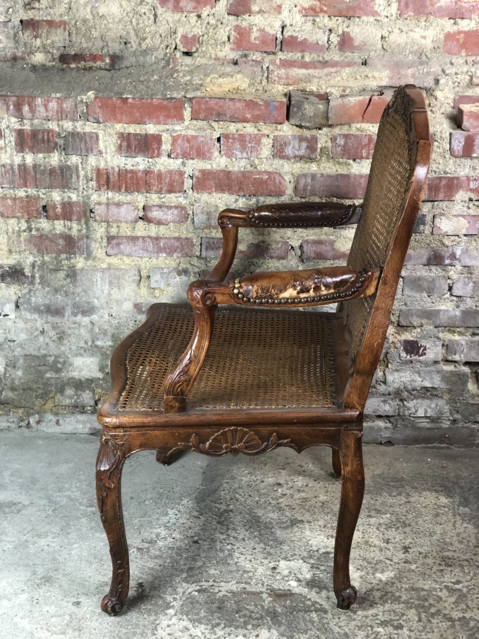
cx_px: 240
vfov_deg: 36.8
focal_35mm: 52
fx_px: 959
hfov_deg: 28.0
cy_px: 320
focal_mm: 6
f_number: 2.4
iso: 100
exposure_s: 1/33
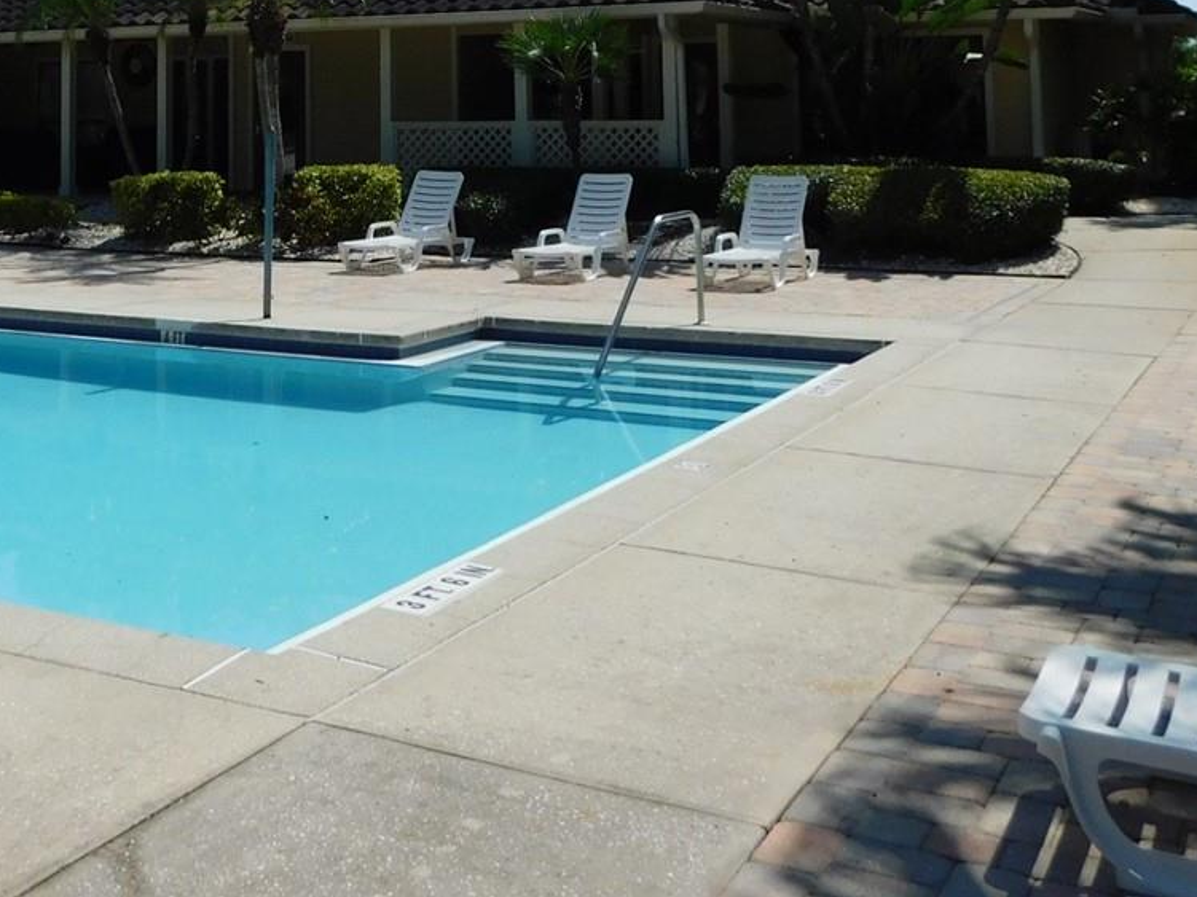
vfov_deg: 27.7
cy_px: -32
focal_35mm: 49
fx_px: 1694
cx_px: 371
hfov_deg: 38.3
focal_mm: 4
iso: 125
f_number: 6
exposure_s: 1/800
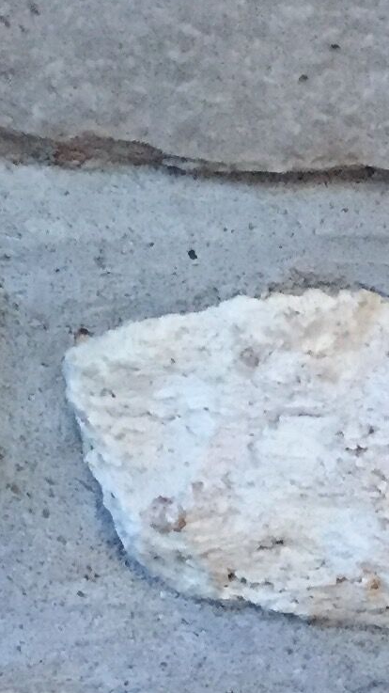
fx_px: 2570
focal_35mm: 140
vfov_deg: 13.7
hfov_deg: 7.8
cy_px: 1259
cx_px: 1043
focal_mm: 4.15
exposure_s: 1/25
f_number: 2.2
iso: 250
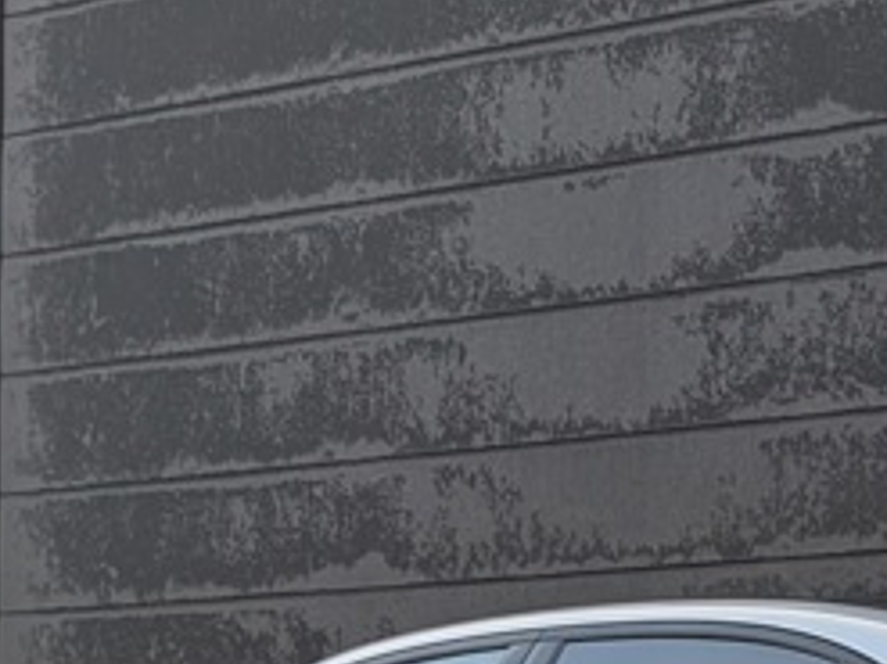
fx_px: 4072
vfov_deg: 9.0
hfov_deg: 12.4
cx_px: 758
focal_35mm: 159
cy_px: 1070
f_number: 1.68
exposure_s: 1/135
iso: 24
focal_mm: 6.9
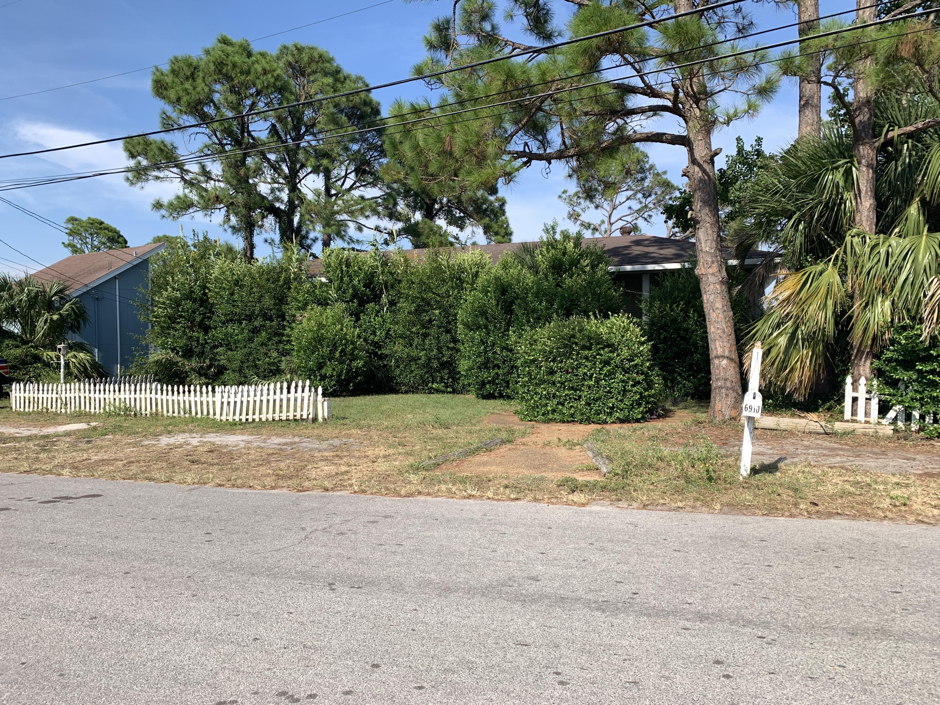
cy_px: 352
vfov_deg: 53.1
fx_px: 706
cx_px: 470
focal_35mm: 26
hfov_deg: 67.3
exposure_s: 1/1689
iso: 25
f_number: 1.8
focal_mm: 4.25
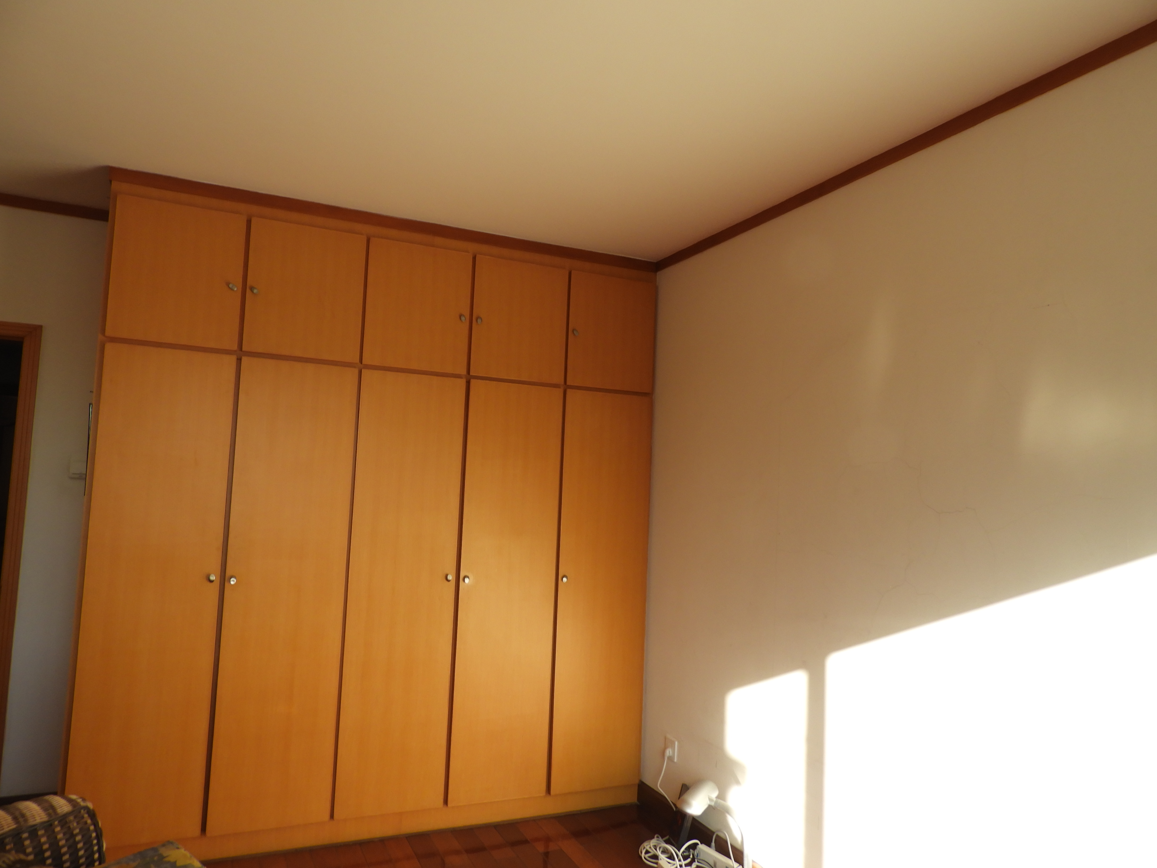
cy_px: 434
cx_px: 578
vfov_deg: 56.8
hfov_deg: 71.6
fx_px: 802
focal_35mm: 24
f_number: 3.3
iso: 100
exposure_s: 1/160
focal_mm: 4.3
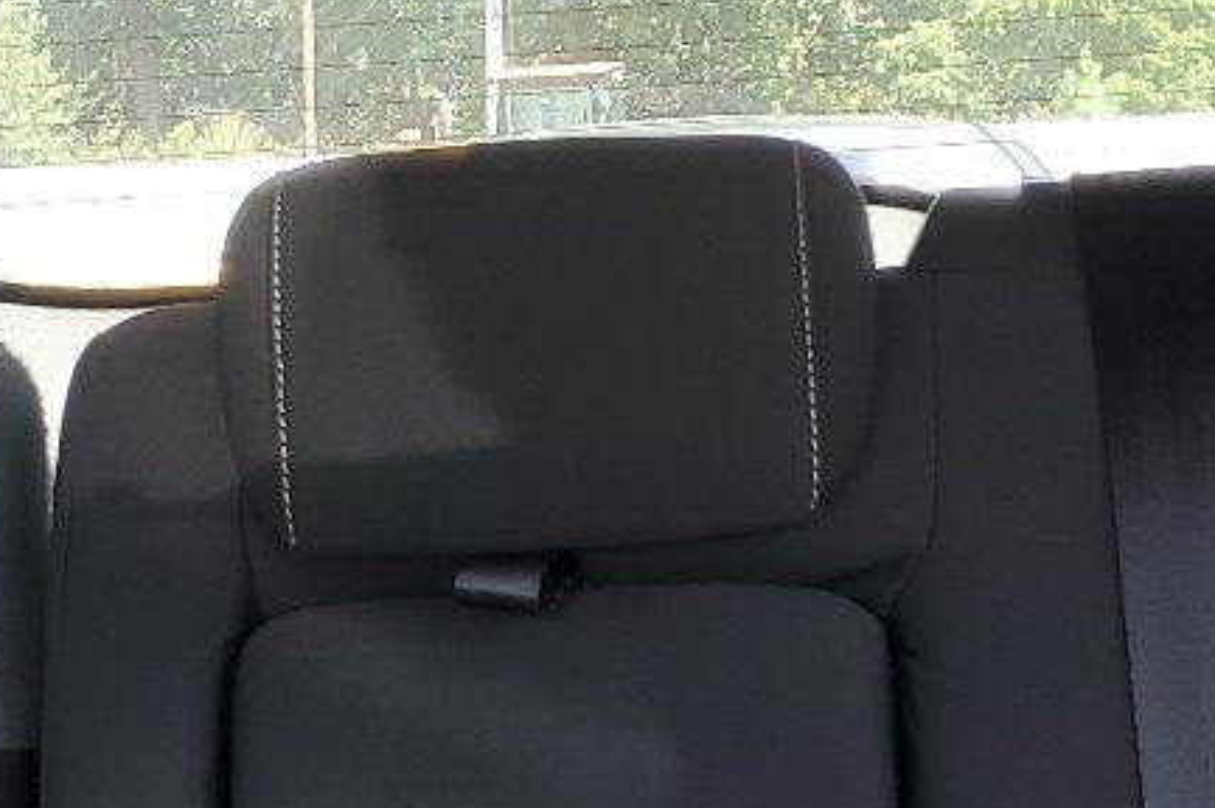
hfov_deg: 20.4
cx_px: 631
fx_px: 3372
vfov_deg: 13.7
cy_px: 303
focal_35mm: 100
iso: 86
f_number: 1.5
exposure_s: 1/120
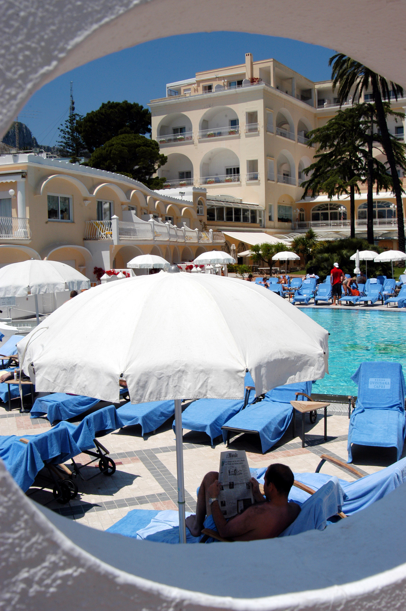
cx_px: 203
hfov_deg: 36.8
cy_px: 306
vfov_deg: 53.2
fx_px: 610
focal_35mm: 36
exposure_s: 1/500
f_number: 11
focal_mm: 24
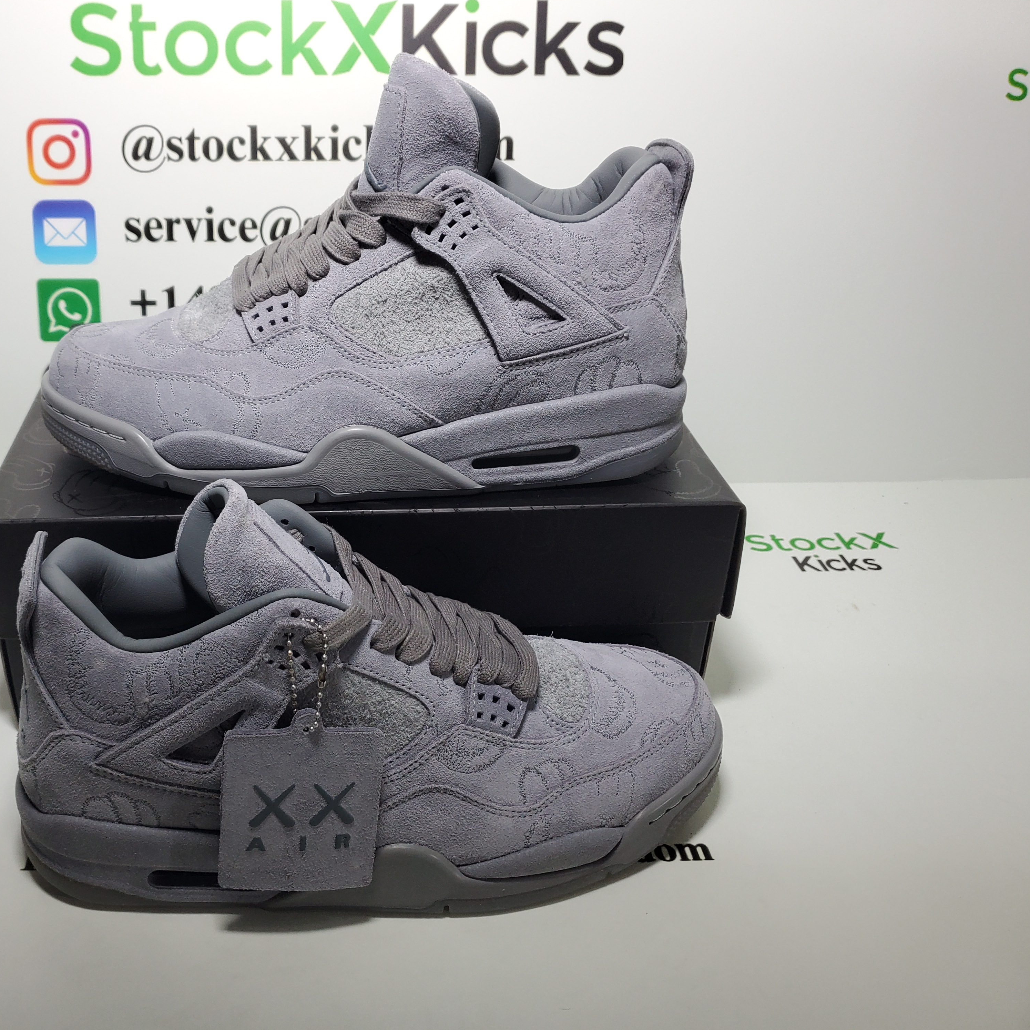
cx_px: 344
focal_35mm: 31
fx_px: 1044
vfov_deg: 52.5
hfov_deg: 51.6
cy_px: 511
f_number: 1.5
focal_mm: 4.3
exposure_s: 1/343
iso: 50
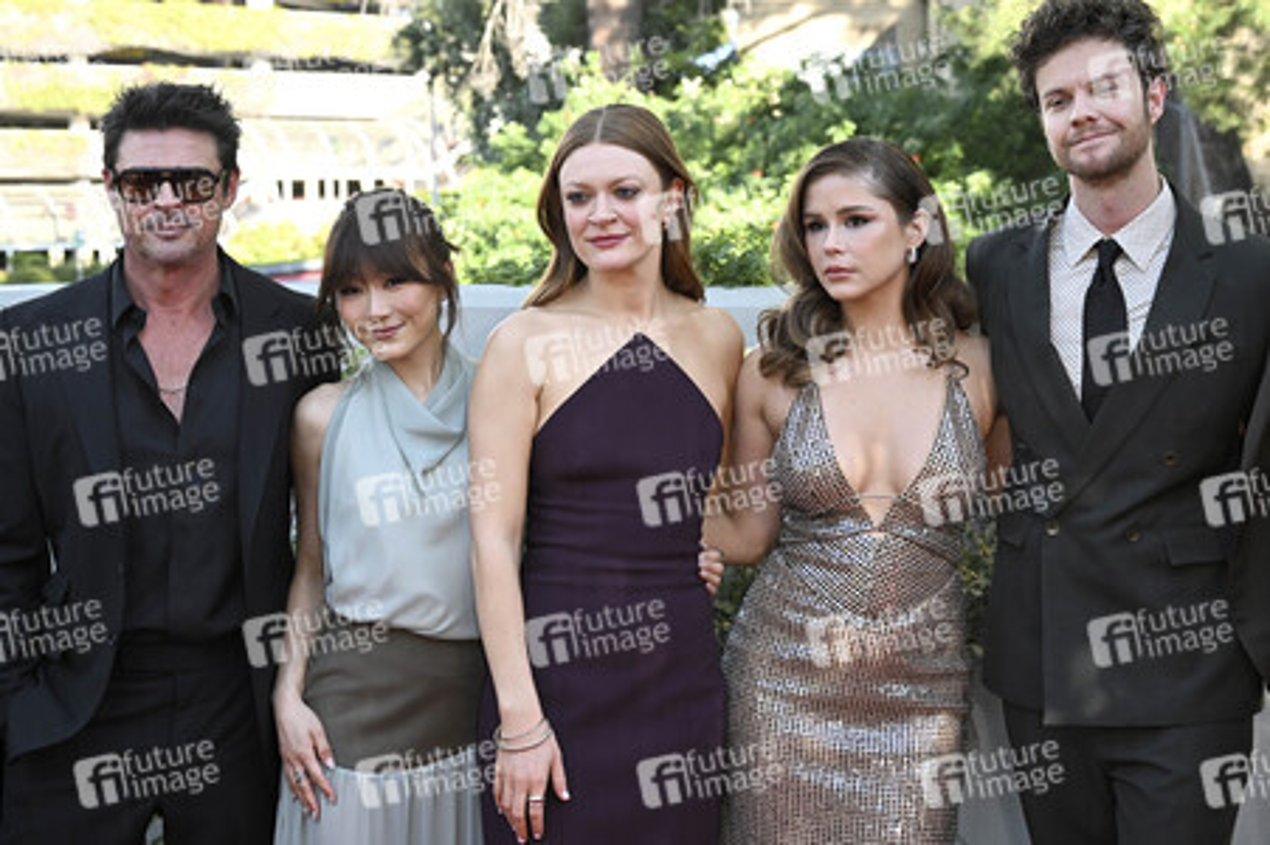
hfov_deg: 32.9
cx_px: 635
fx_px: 2150
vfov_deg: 22.2
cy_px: 422
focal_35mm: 61
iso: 640
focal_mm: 61
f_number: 5.6
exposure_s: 1/320
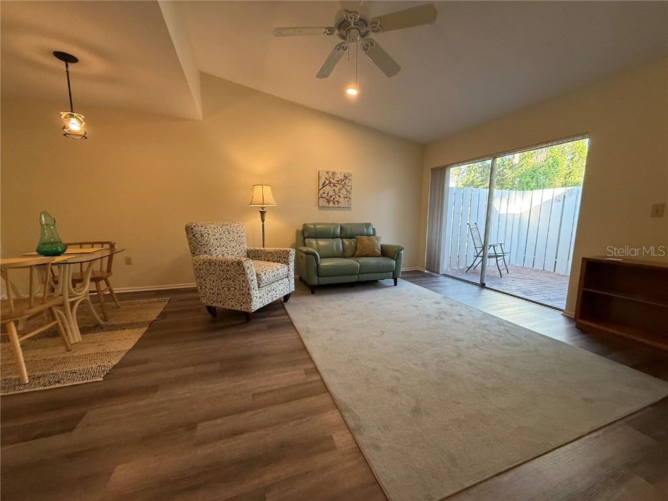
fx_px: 270
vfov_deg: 85.7
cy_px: 250
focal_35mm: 14
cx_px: 334
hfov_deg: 102.1
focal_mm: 2.22
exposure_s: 1/120
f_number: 2.2
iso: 400
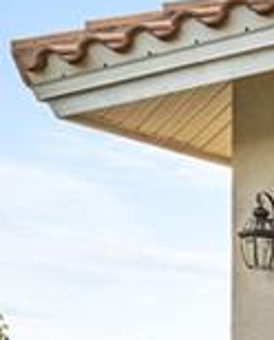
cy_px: 553
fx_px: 1131
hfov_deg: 12.1
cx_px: 563
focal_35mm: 112
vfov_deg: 15.4
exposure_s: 1/50
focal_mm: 18
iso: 100
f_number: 9
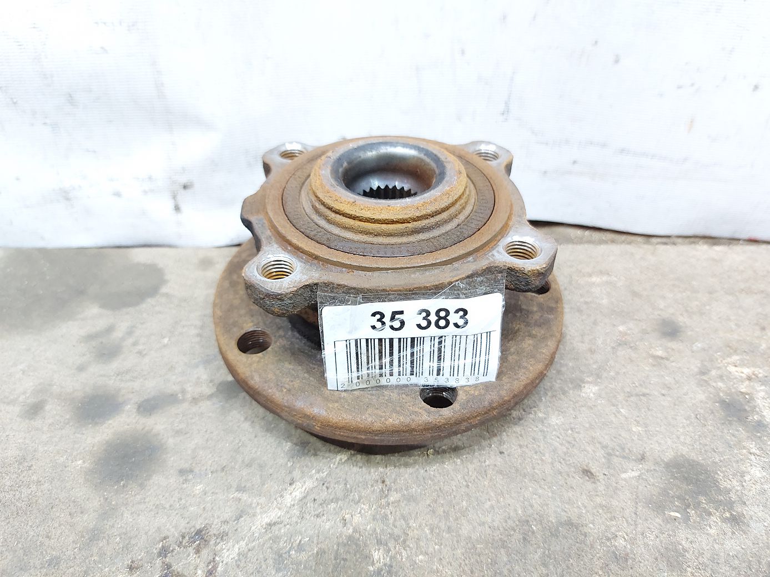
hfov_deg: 71.6
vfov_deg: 56.8
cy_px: 288
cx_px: 385
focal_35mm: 24
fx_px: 534
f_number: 1.8
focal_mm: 5.23
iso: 250
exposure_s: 1/25
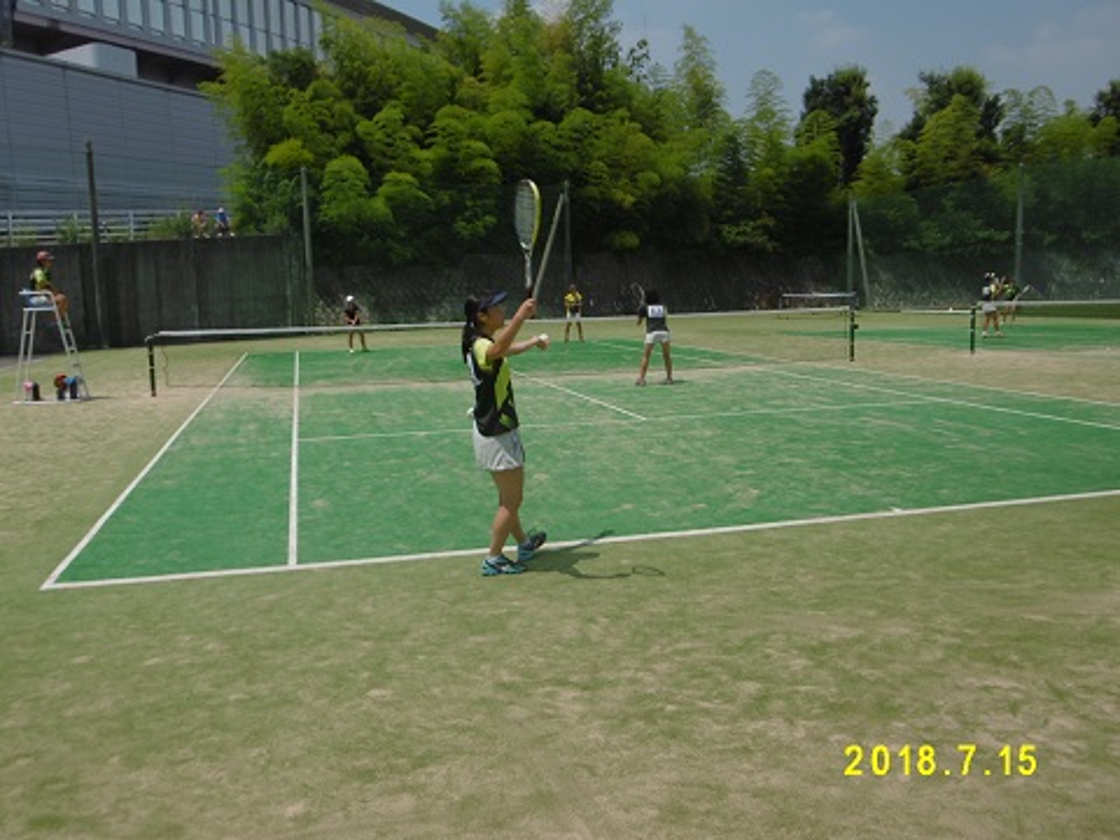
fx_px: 1035
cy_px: 420
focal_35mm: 32
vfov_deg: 44.2
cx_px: 560
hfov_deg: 56.8
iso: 100
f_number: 3.5
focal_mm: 5.8
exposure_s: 1/250
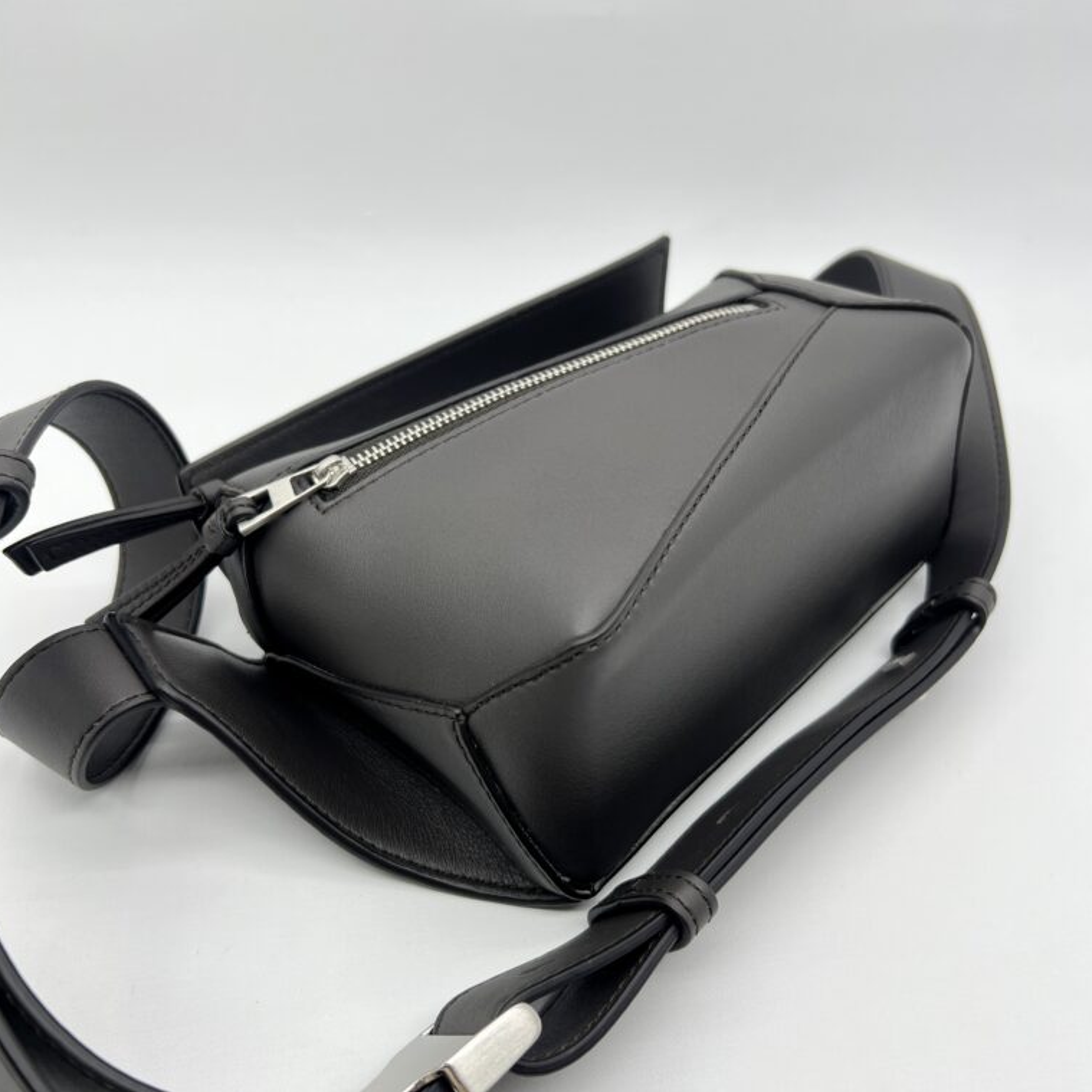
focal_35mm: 31
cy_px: 586
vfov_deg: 52.5
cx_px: 544
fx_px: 1106
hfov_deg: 52.5
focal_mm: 5.7
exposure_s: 1/110
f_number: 1.5
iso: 32
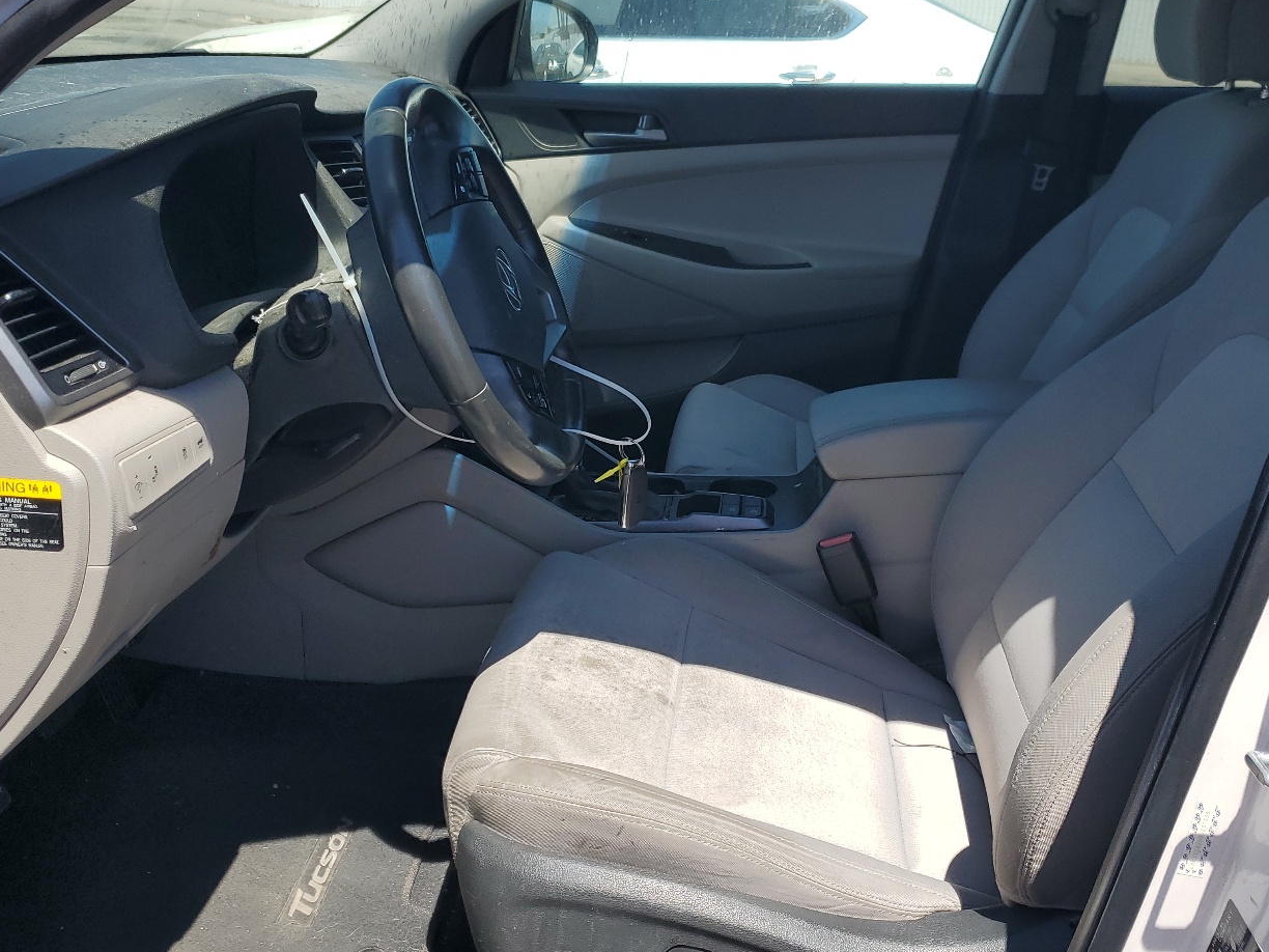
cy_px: 412
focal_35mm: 34
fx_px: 1246
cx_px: 639
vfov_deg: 41.7
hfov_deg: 54.0
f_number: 1.5
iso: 50
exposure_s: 1/2000
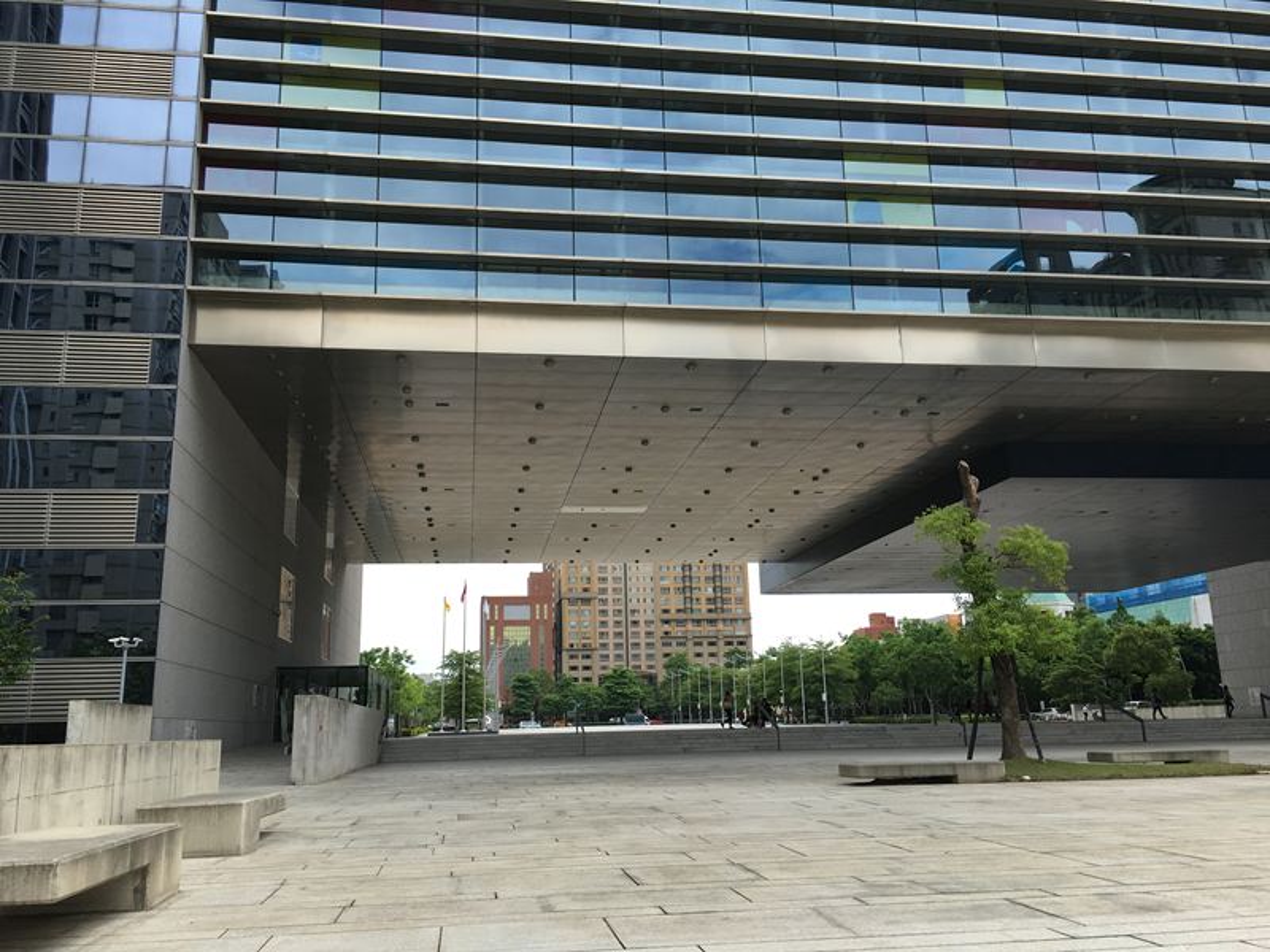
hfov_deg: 61.7
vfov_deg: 48.2
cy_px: 476
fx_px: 1064
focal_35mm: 29
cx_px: 635
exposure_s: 1/712
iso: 25
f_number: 2.2
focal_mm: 4.15
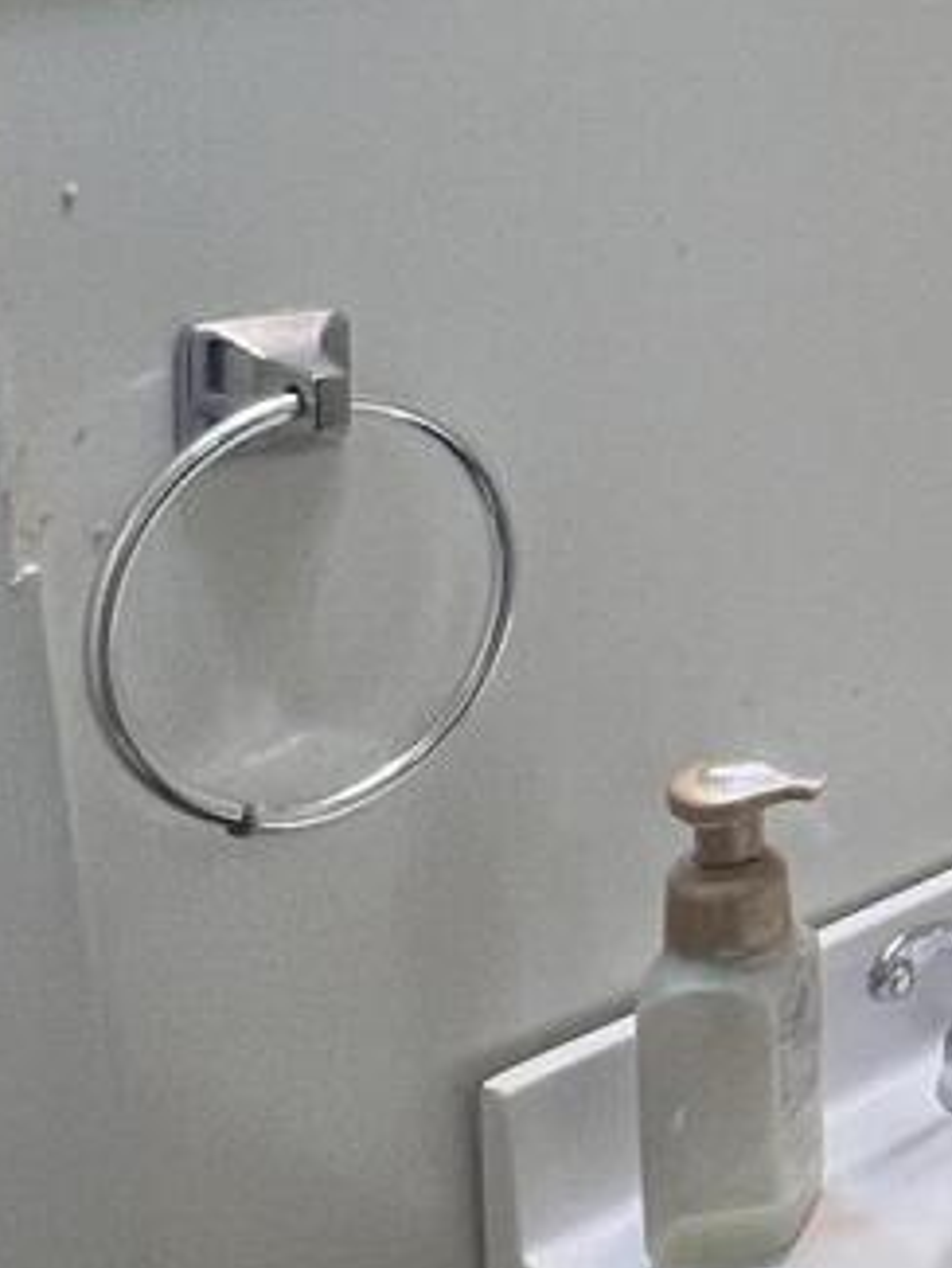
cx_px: 1881
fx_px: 2932
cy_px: 144
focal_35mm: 80
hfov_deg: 15.1
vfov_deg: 23.8
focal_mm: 1.57
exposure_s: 1/120
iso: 100
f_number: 1.8
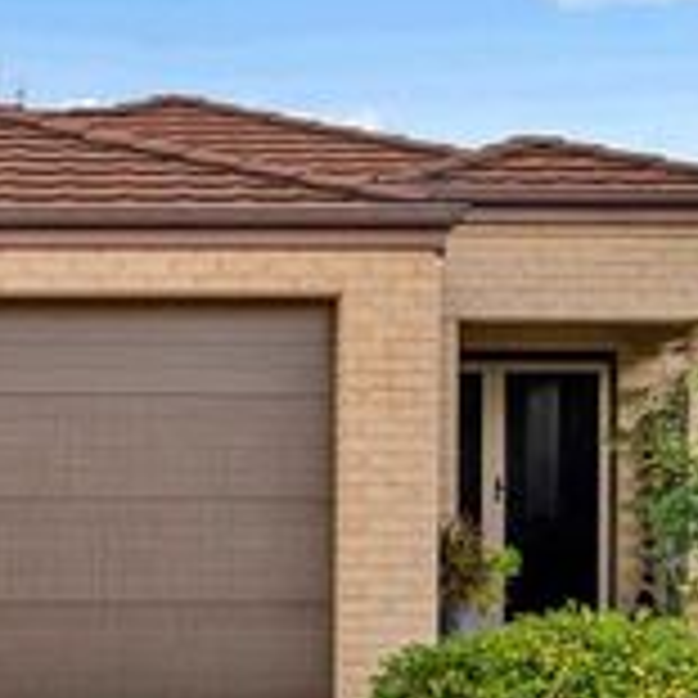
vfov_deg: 27.3
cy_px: 543
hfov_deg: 27.5
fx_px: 1414
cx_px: 212
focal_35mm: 62
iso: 125
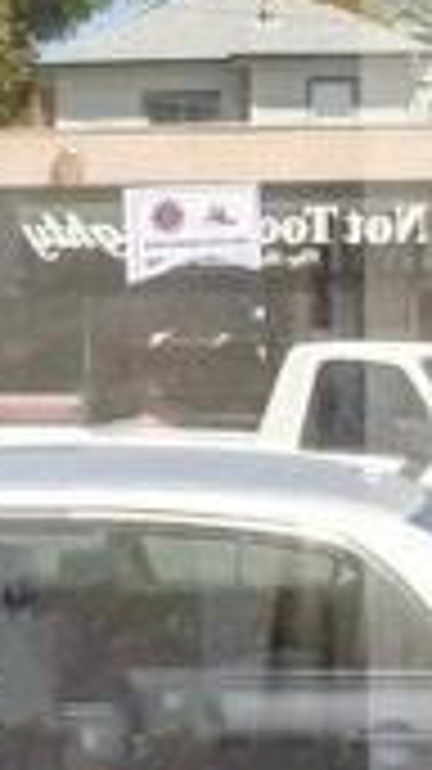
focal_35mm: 156
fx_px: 3182
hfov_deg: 7.8
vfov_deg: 13.8
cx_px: 104
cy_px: 351
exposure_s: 1/25
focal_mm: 17
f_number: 9
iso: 200
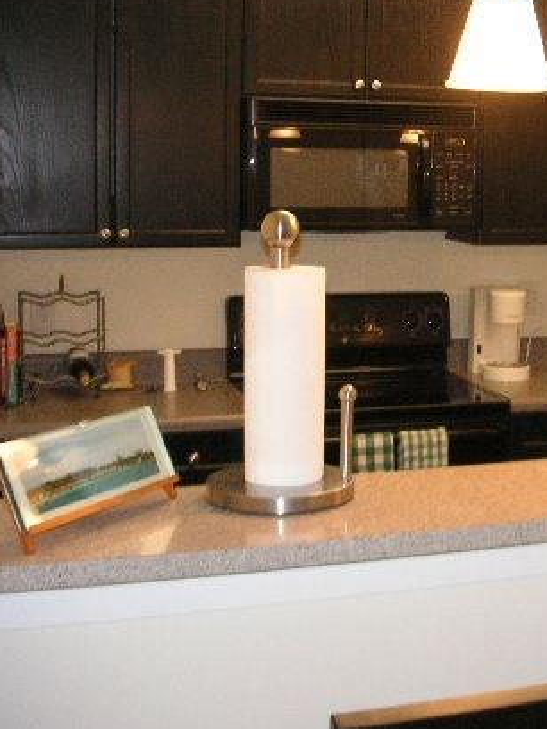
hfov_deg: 24.4
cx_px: 513
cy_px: 318
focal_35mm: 58
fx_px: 1222
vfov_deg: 33.2
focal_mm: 6.1
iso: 160
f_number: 2.8
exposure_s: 1/45
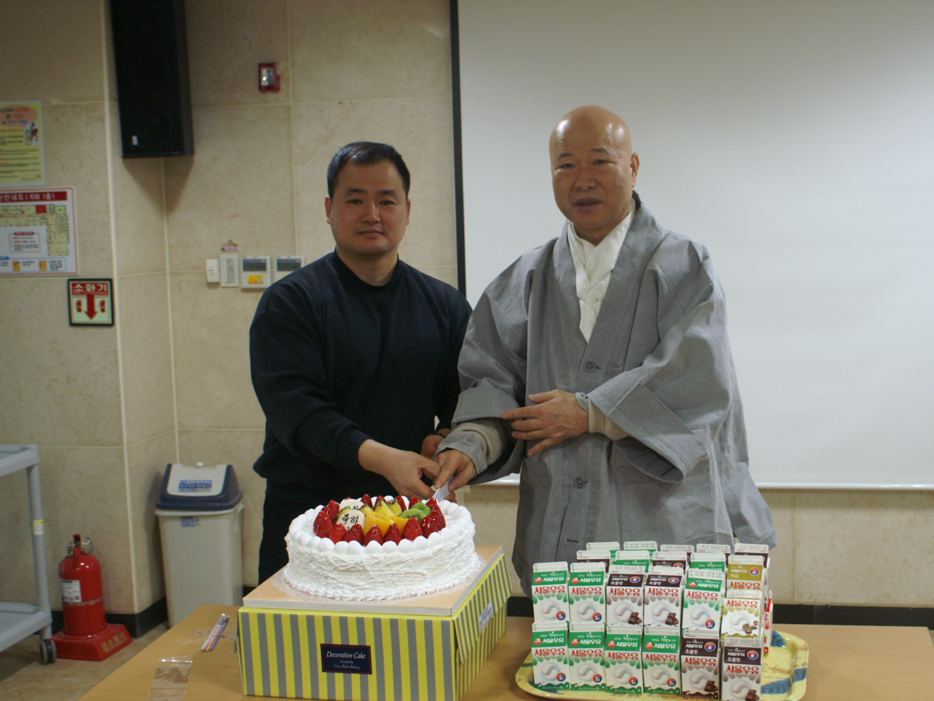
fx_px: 1160
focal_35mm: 43
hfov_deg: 43.8
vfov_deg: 33.6
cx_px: 519
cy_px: 349
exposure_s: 1/30
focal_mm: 26
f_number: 4.5
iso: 800
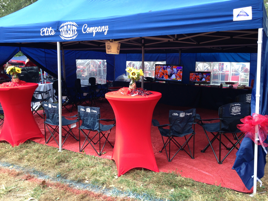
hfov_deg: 55.4
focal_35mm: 33
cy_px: 100
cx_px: 134
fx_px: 255
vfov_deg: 42.9
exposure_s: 1/40
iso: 50
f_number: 2.4
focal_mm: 4.12
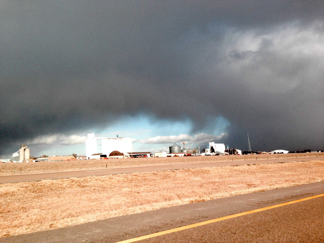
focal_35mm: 33
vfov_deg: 42.9
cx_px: 162
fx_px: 309
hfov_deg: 55.4
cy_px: 122
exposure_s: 1/2584
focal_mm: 4.12
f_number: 2.4
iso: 50
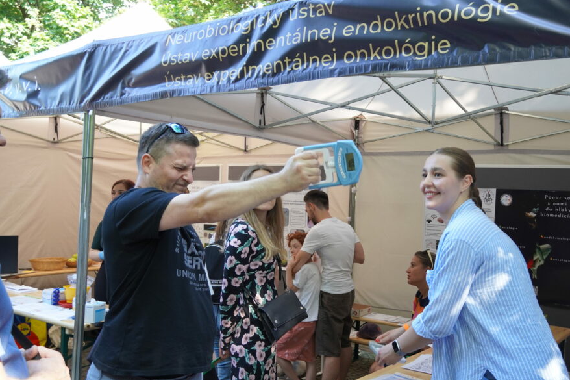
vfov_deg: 37.8
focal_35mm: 35
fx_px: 554
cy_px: 205
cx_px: 332
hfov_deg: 54.2
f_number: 4
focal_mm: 20
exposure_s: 1/160
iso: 500
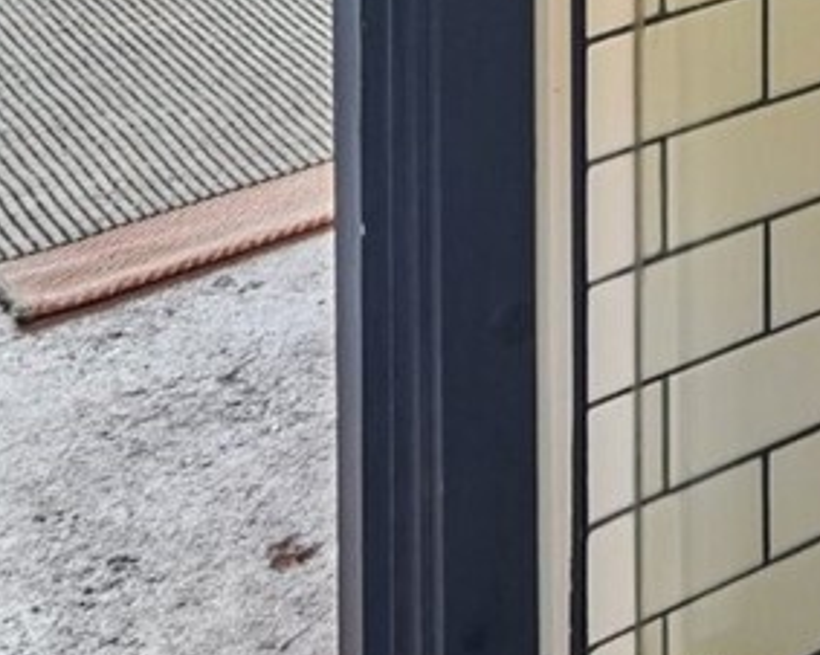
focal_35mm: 90
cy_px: -955
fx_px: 2183
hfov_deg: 19.7
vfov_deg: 12.8
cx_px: 1053
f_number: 8
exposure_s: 1/13
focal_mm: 16
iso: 1600
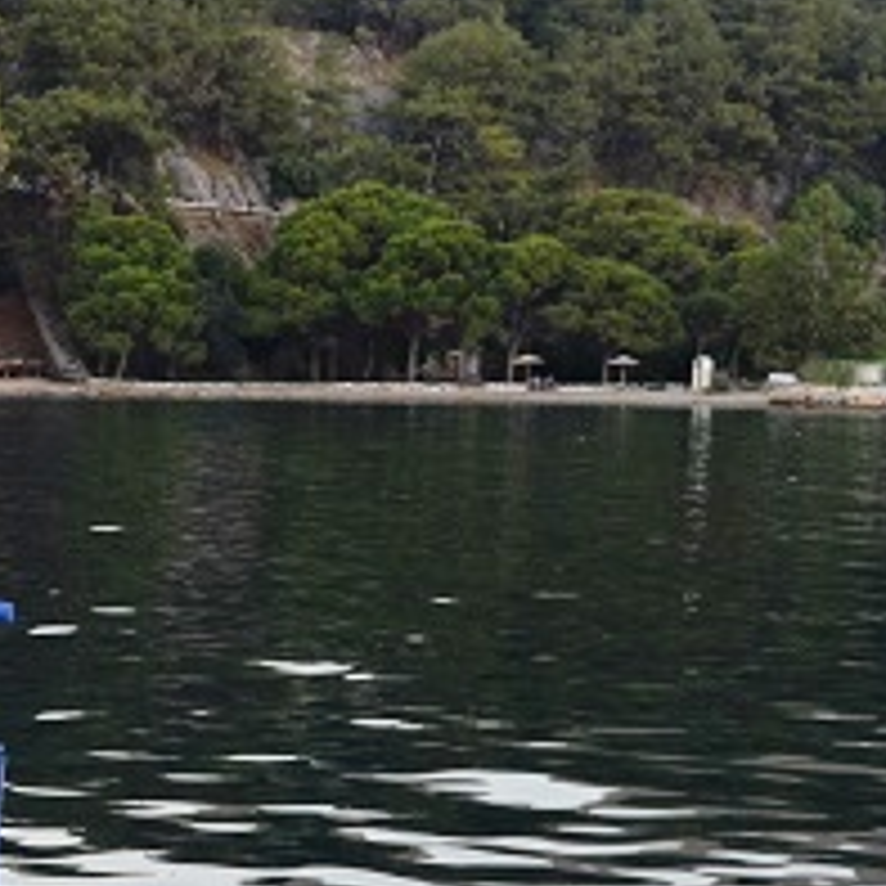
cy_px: 672
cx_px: -261
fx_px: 3301
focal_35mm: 114
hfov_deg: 14.6
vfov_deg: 15.2
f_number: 5
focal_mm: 22
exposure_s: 1/100
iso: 400
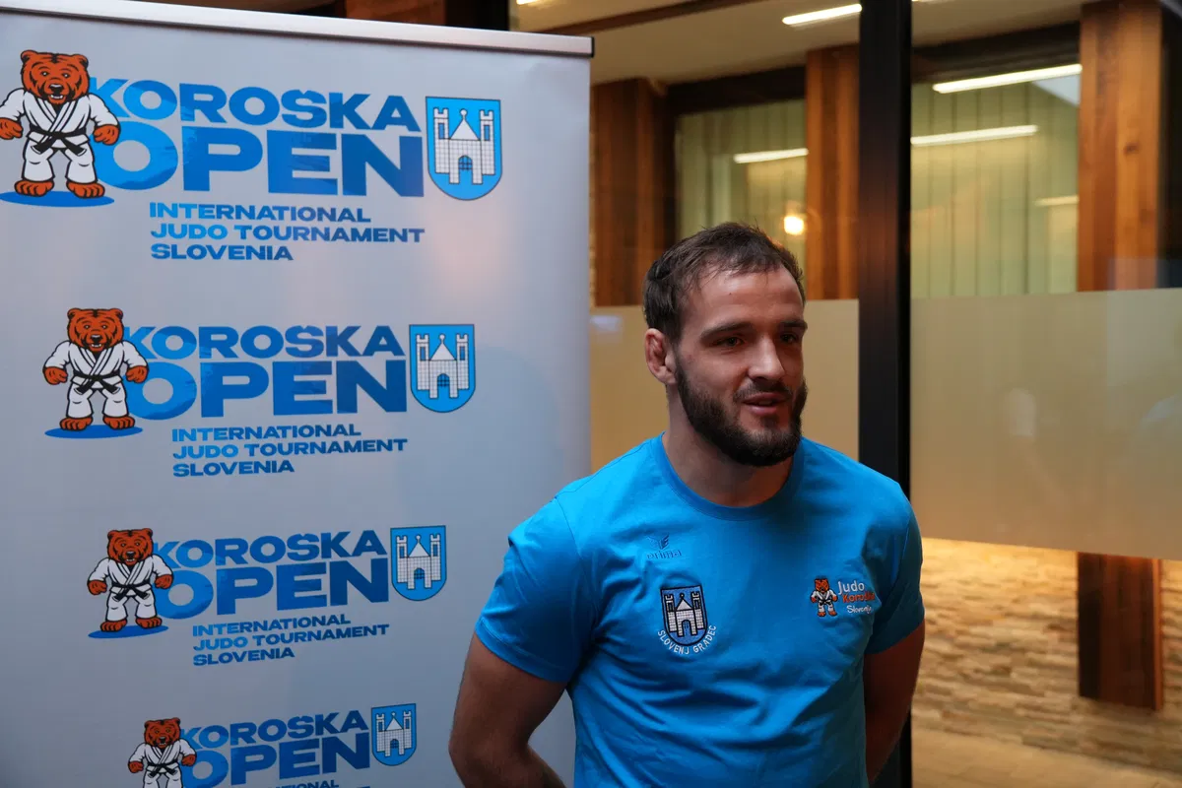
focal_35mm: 39
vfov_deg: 34.2
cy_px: 394
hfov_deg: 49.6
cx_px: 591
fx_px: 1280
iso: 1250
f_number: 2.8
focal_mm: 26
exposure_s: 1/160
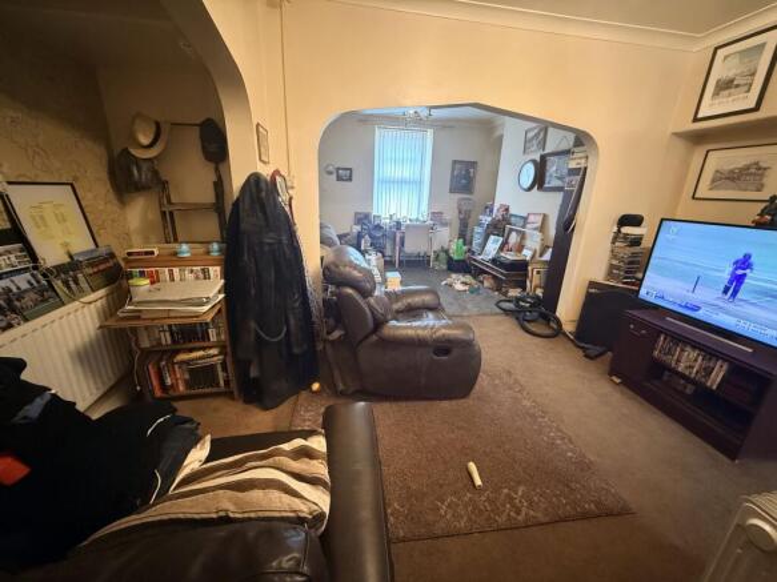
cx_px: 388
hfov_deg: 102.1
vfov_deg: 85.7
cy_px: 291
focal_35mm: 14
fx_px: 314
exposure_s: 1/33
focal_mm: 2.22
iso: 1250
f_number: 2.2
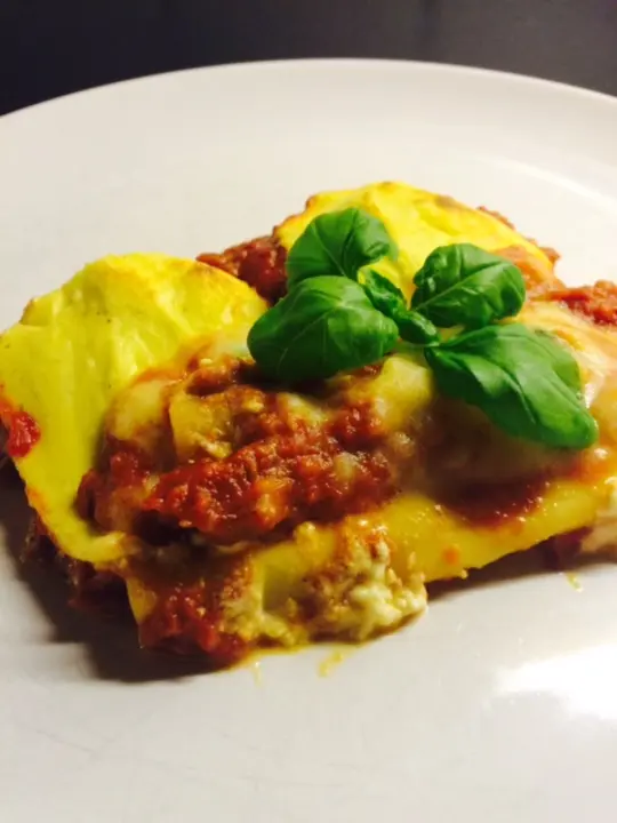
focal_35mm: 29
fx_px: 689
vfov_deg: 61.7
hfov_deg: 48.2
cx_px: 308
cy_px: 412
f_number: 2.2
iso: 160
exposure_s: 1/33
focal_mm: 4.15
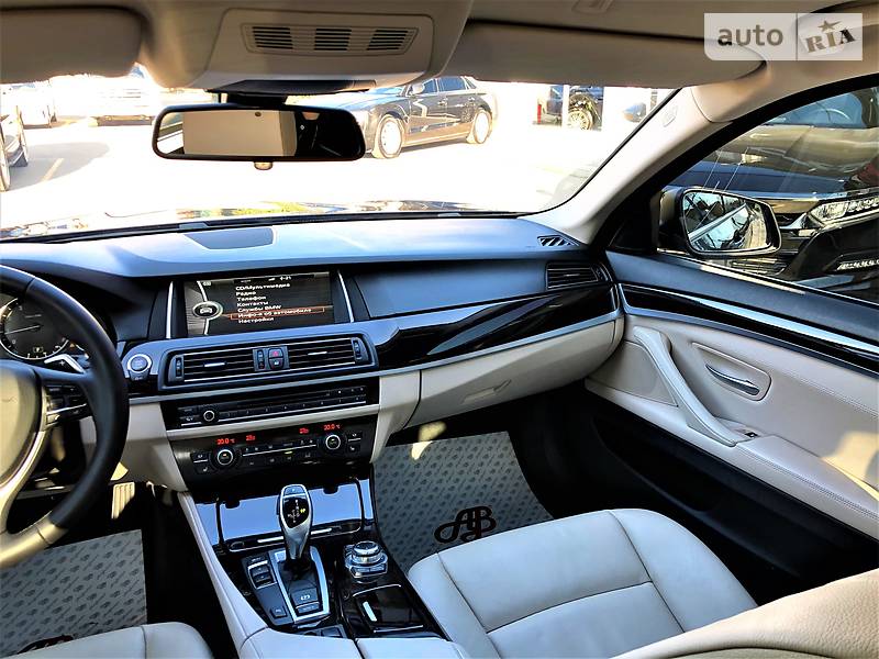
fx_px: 711
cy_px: 330
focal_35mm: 28
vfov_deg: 49.7
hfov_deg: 63.4
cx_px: 440
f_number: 1.8
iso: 100
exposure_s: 1/60
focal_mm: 4
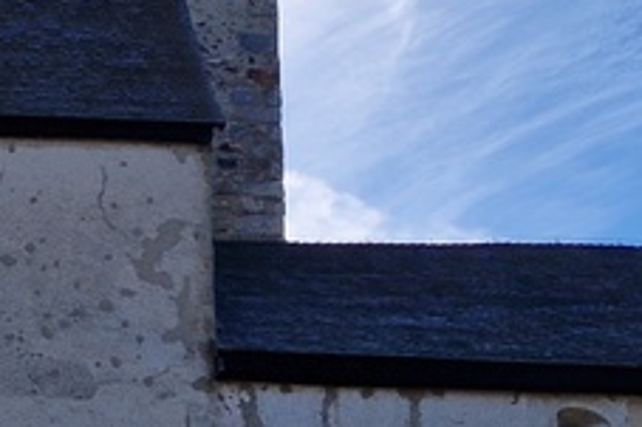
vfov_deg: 10.1
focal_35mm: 135
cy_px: 8
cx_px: 263
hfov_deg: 15.2
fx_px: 2406
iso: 50
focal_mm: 5.4
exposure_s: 1/2736
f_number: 1.8
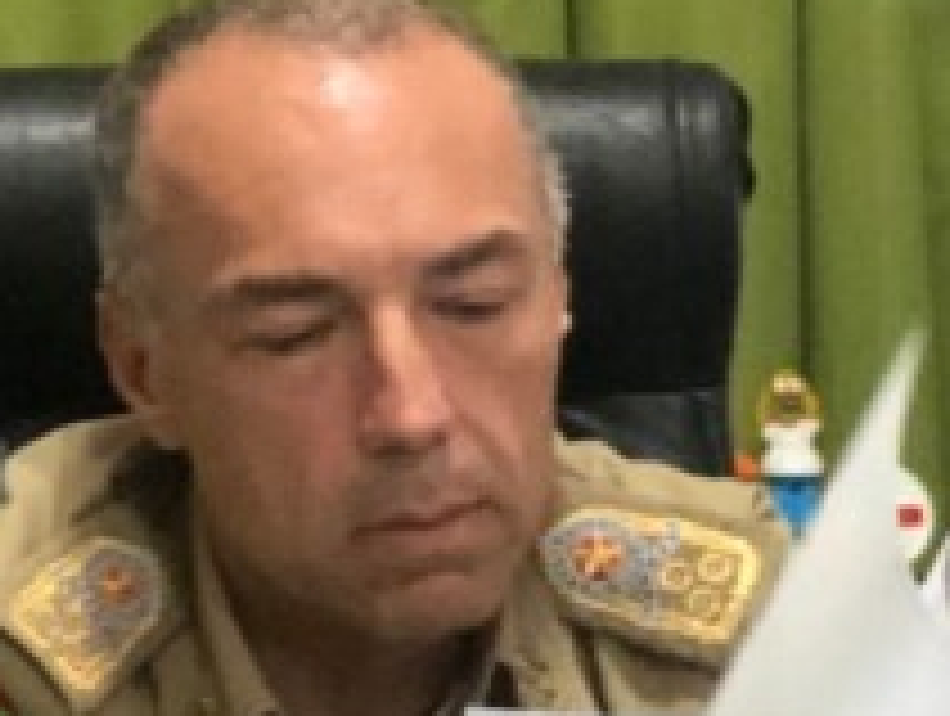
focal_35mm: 276
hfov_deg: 6.9
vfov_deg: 5.4
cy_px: 626
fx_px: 7587
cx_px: 1977
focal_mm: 6.6
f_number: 2.8
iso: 500
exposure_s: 1/30
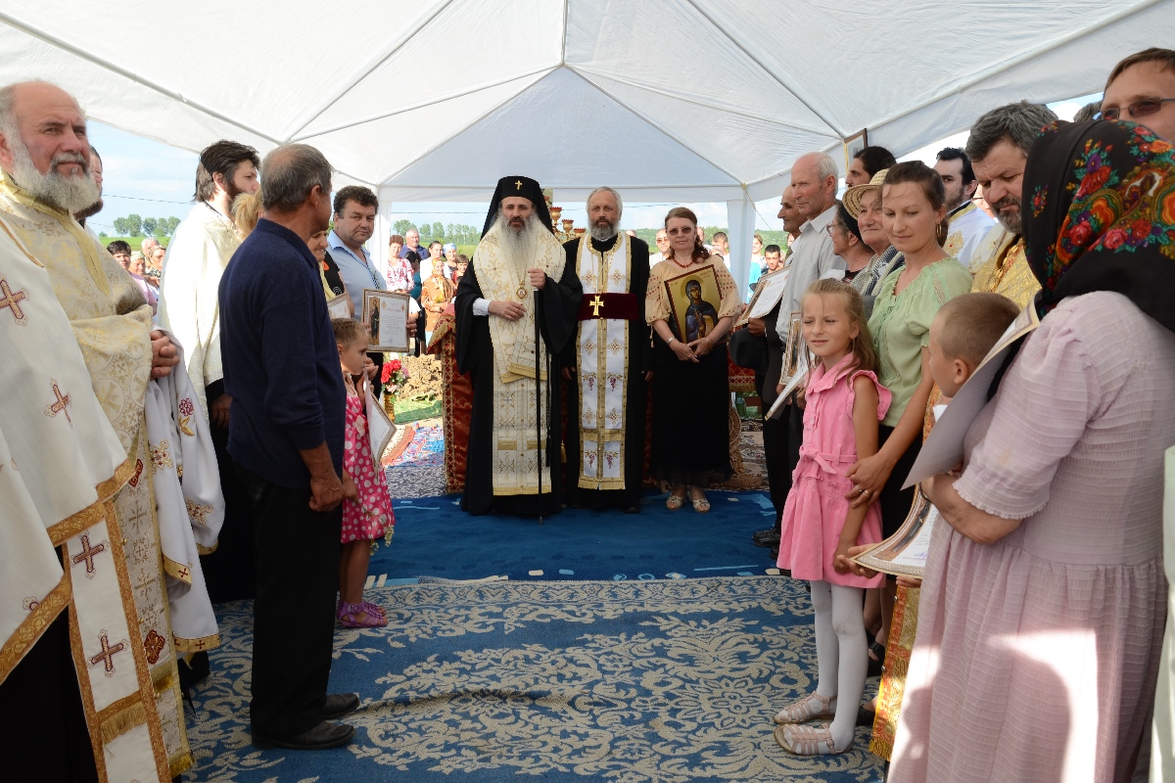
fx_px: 1028
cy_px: 392
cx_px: 588
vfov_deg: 41.7
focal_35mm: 32
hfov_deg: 59.5
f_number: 8
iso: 100
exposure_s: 1/100
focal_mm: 21
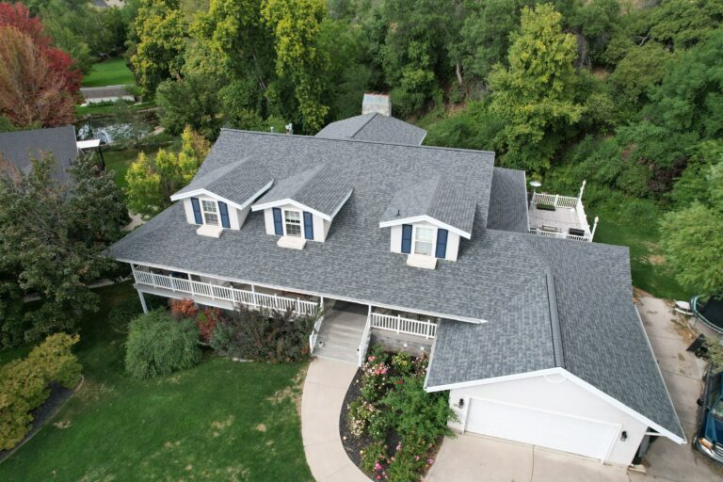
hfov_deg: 78.6
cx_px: 362
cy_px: 241
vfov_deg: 57.2
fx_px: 442
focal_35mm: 22
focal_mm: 8.38
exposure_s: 1/725
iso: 120
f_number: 2.8
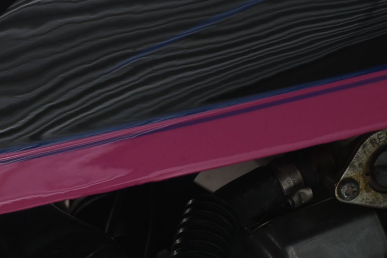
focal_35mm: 282
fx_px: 3033
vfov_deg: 4.8
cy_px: 394
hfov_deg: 7.3
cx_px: 153
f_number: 5.6
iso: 250
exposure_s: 1/100
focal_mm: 60
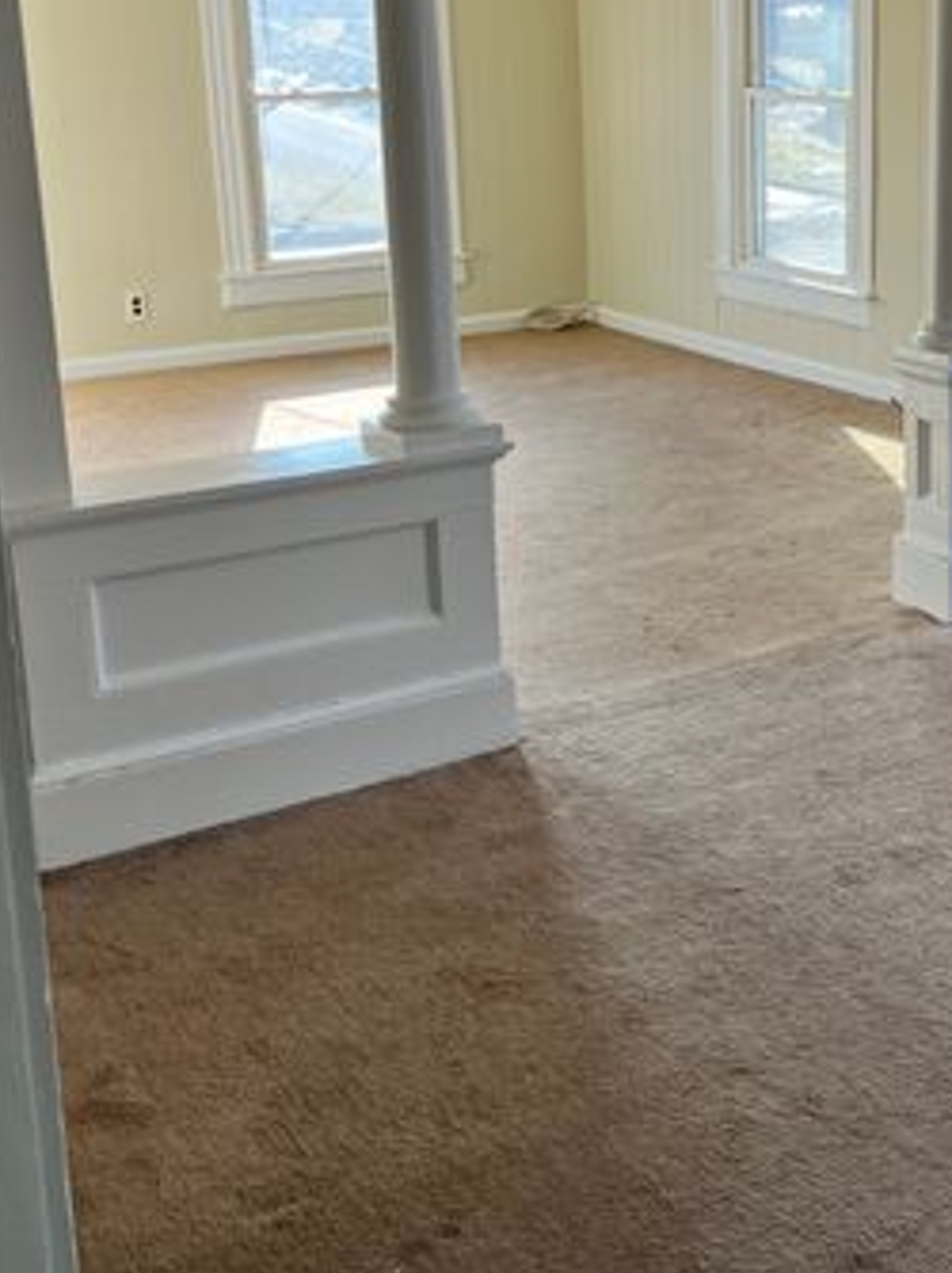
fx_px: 1909
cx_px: 864
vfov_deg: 36.5
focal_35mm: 52
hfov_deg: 27.0
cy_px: 444
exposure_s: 1/162
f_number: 1.6
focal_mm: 5.1
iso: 40
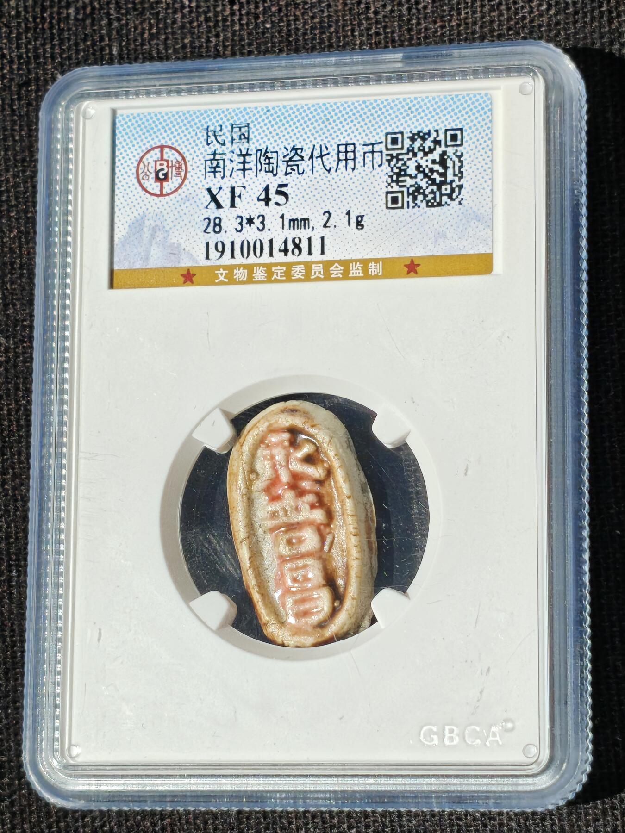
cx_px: 312
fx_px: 2456
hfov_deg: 14.5
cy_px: 416
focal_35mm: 102
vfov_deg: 19.3
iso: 50
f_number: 1.5
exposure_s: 1/3065
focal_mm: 4.94
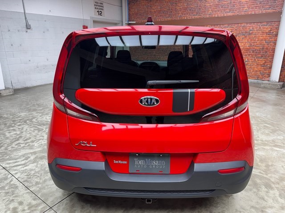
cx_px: 142
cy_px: 106
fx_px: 198
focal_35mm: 24
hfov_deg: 71.6
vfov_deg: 56.8
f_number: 1.78
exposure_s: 1/120
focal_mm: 6.76
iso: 125
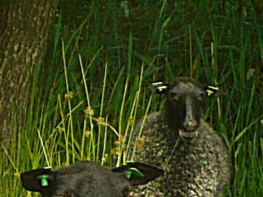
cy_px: 174
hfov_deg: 6.3
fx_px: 2379
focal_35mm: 313
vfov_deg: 4.7
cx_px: 2
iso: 100
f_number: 4.1
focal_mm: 7.3
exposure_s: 1/320
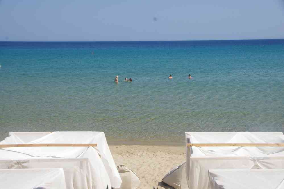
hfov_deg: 37.9
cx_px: 142
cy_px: 94
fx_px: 414
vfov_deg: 25.8
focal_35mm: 52
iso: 200
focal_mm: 35
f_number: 11
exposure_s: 1/100
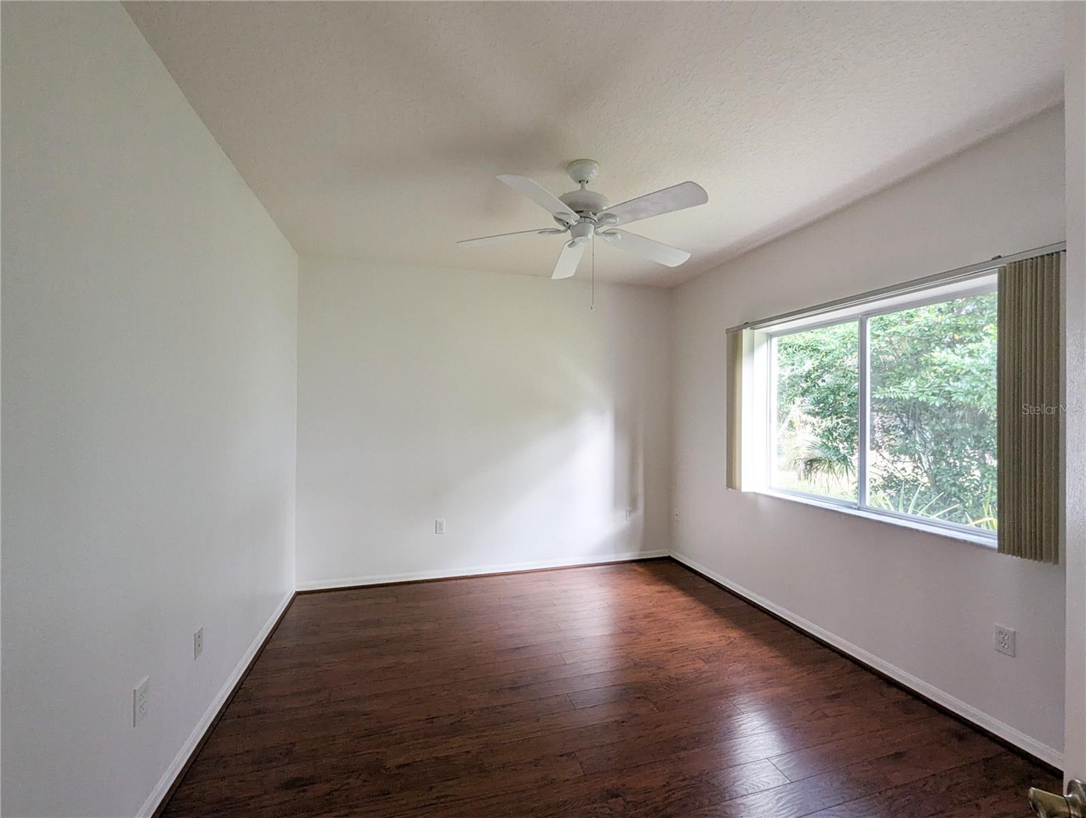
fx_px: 408
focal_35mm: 13
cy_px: 409
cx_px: 543
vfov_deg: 90.1
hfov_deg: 106.1
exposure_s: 1/23.8
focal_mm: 1.95
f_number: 2.2
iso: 71
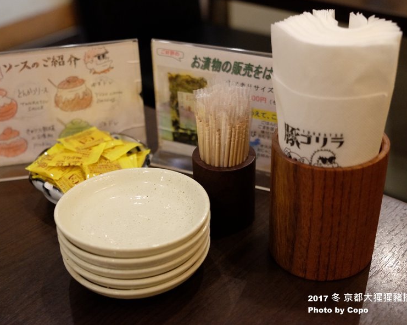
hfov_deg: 38.0
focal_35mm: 49
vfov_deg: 30.8
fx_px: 590
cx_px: 178
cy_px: 162
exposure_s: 1/60
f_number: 3.2
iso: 3200
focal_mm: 28.9
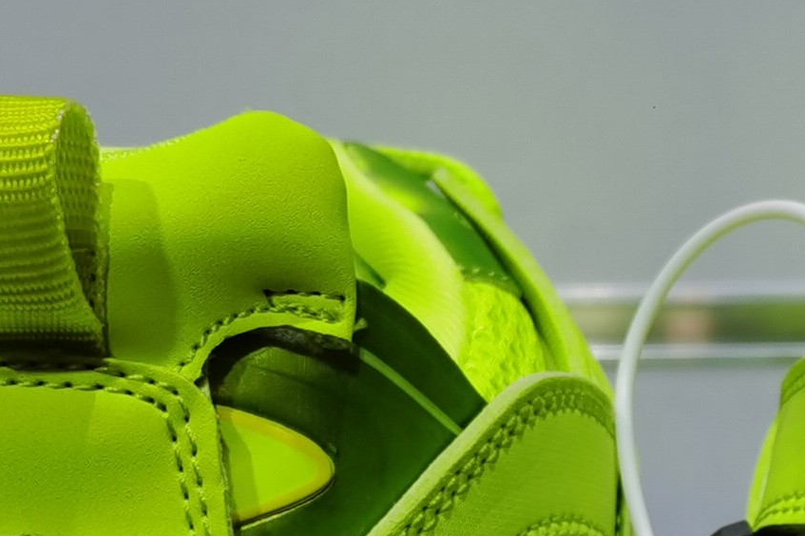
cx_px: 678
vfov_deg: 11.2
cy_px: 531
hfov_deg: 16.8
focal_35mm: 121
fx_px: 2705
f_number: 1.8
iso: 50
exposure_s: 1/933
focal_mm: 5.58
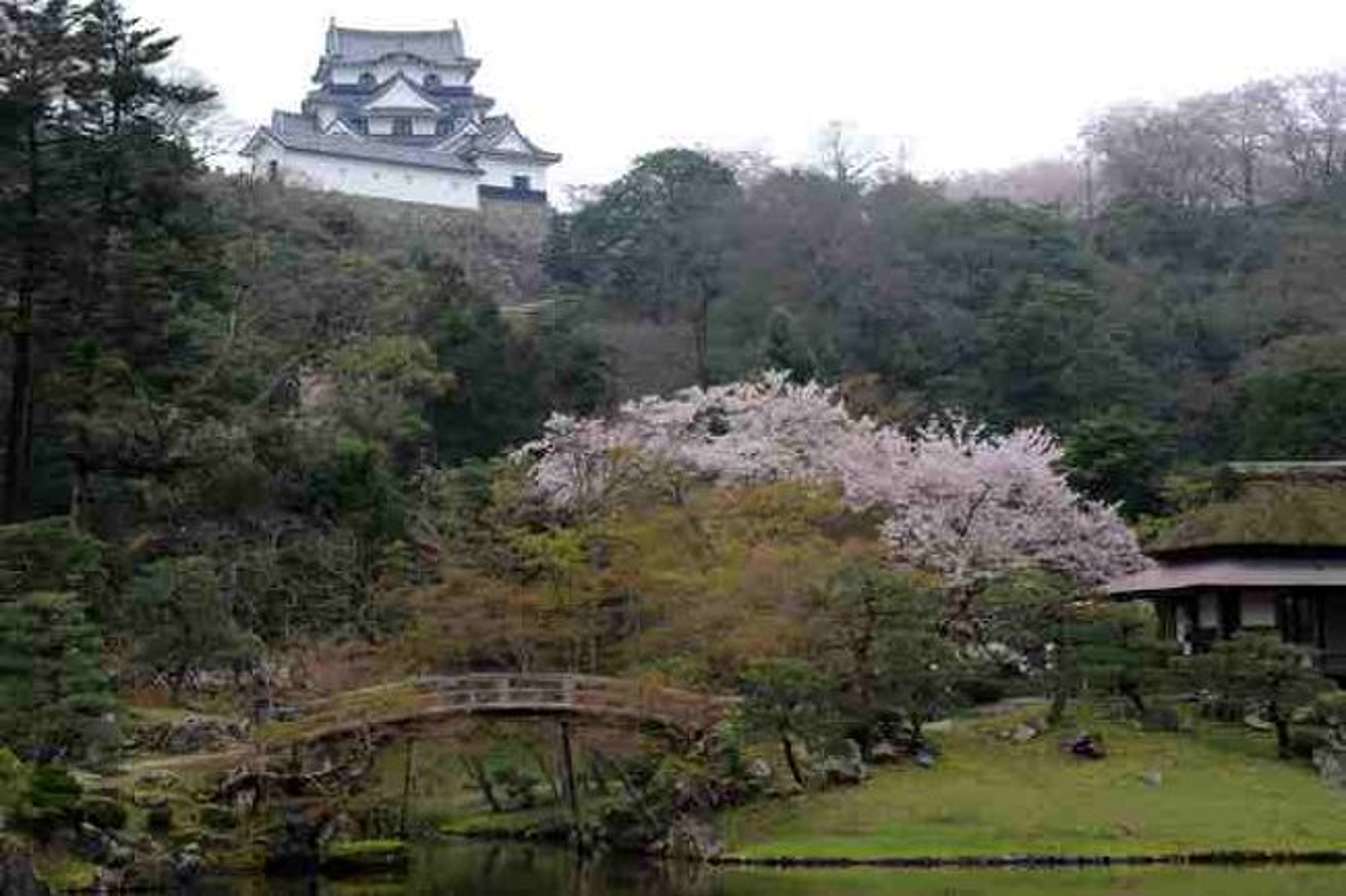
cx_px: 673
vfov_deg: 14.9
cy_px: 448
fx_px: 3439
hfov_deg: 22.1
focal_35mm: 92
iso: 200
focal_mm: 92
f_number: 8
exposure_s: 1/60
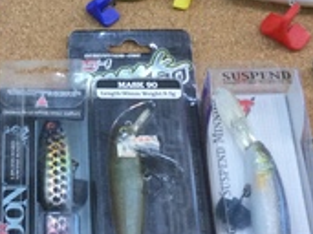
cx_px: -27
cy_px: 51
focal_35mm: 109
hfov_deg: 17.5
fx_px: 985
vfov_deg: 13.5
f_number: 2.4
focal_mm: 3.3
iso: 25
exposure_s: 1/30
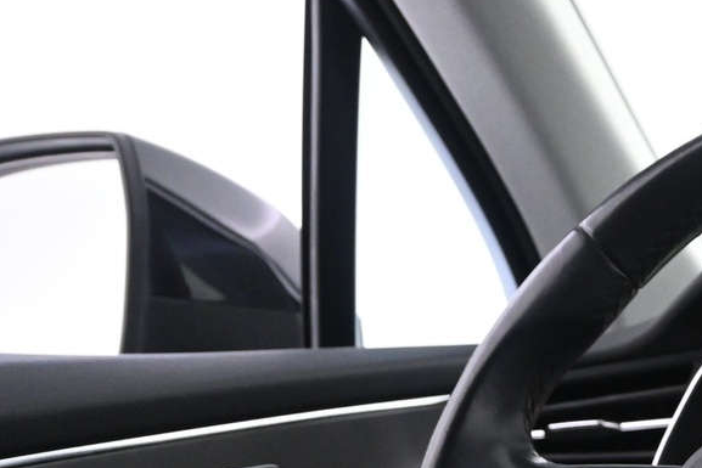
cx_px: 848
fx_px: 1724
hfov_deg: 21.3
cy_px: 545
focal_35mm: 88
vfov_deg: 15.0
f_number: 4
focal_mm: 21
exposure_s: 1/25
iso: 2500
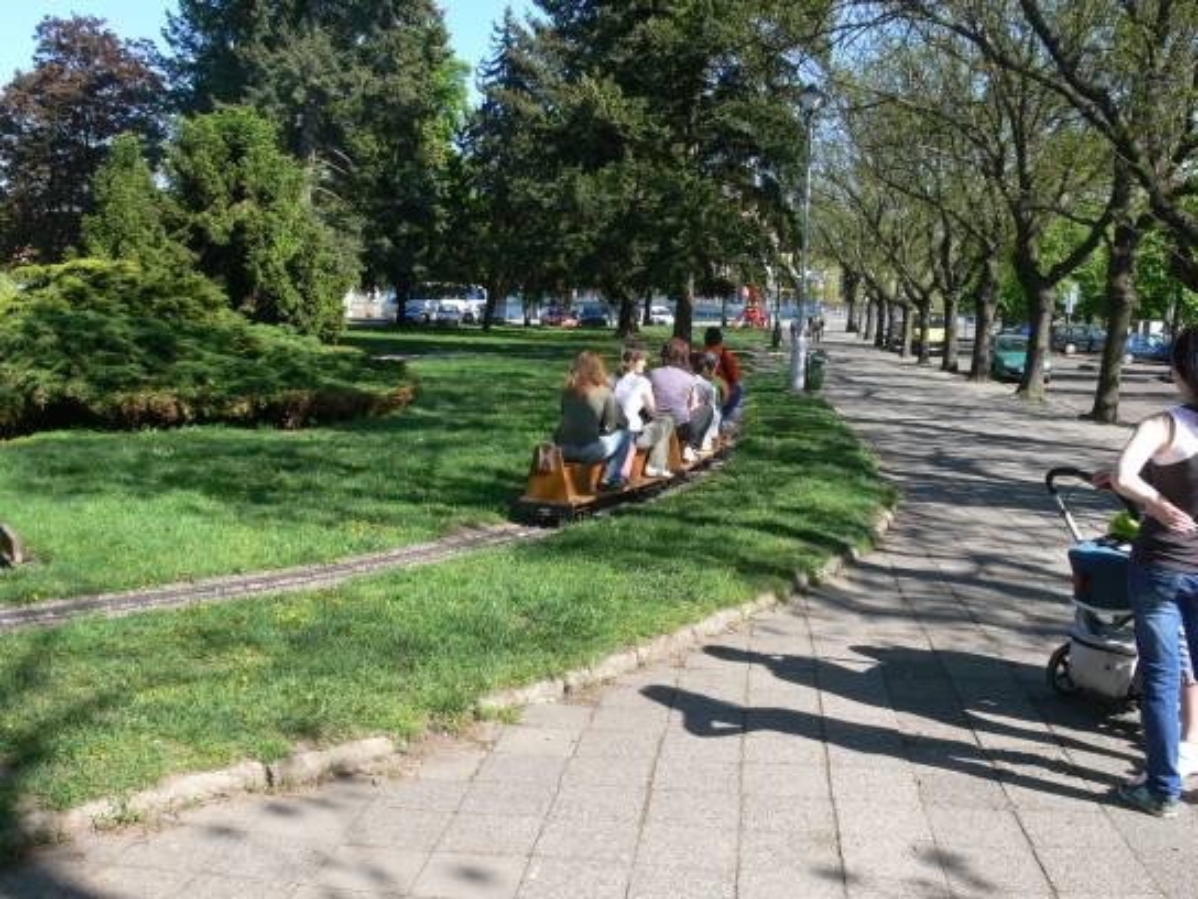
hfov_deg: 52.6
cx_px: 599
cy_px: 450
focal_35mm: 35
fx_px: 1211
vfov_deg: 40.7
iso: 100
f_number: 5.6
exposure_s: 1/250
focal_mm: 7.4
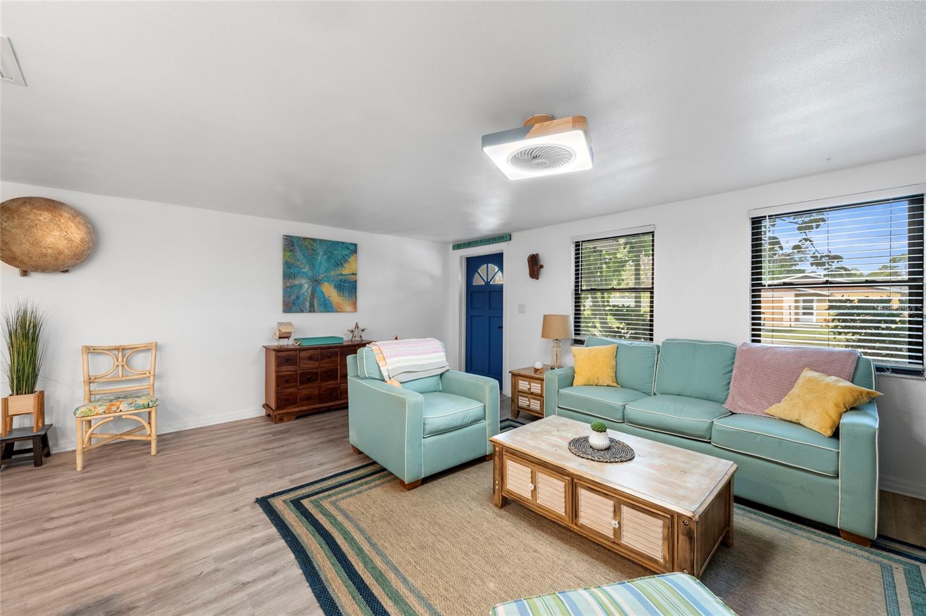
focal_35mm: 14
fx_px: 360
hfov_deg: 104.3
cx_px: 463
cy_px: 308
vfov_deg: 81.1
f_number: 8
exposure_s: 1/250
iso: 800
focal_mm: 14
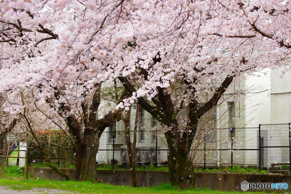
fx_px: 1273
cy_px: 97
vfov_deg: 8.7
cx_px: 146
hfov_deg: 13.0
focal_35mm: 158
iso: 100
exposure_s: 1/100
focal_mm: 105
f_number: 5
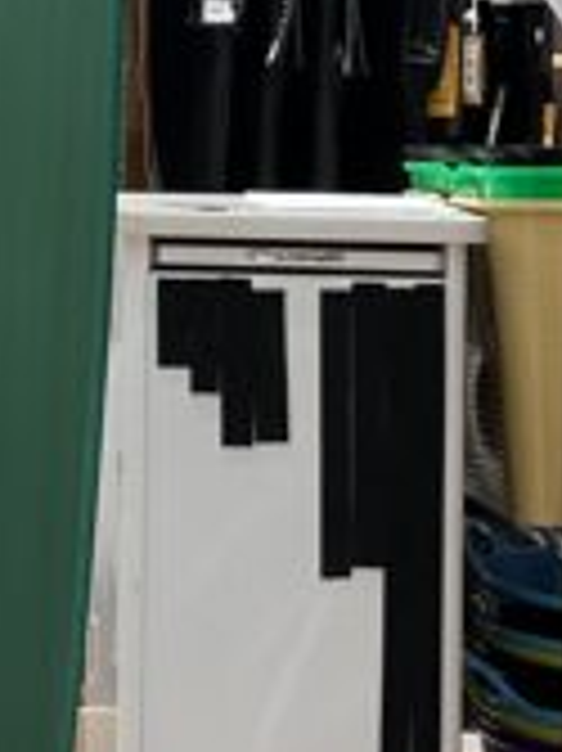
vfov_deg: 14.1
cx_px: -270
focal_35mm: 139
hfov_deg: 10.3
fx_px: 3013
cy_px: 90
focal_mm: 3
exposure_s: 1/60
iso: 50
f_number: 1.8
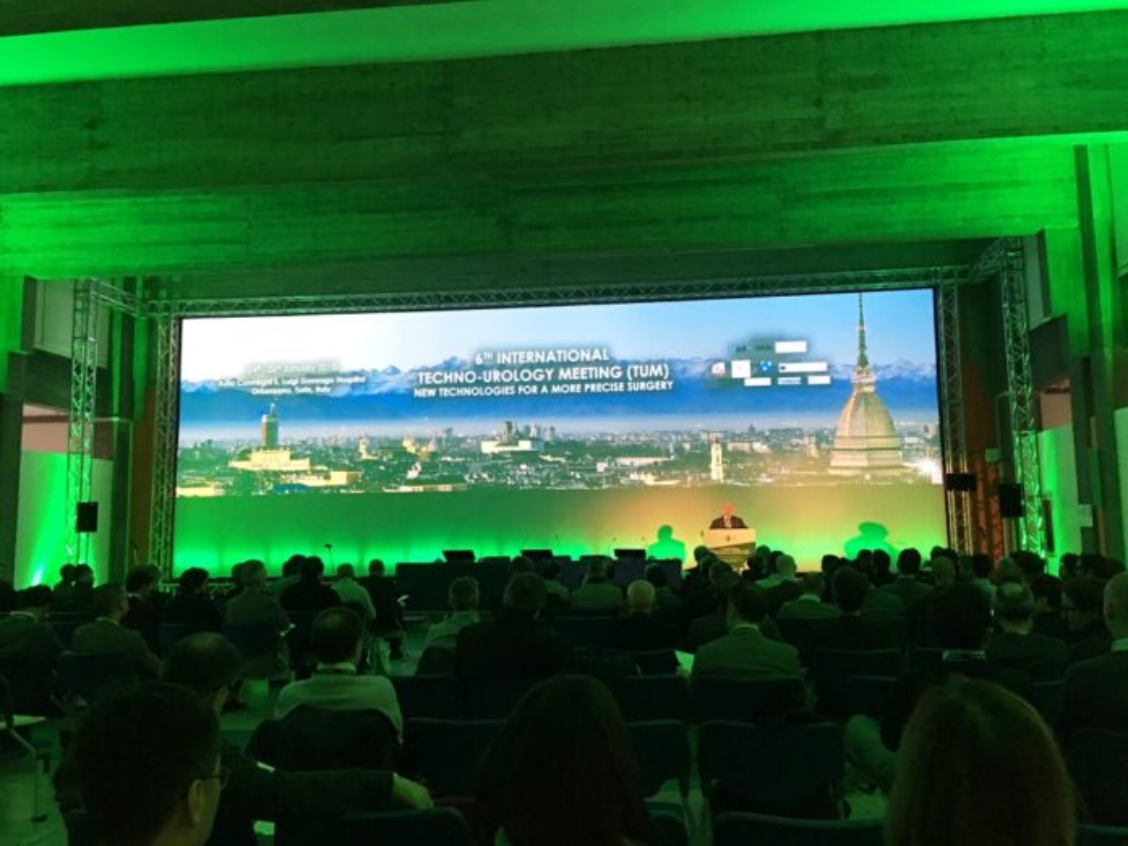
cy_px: 423
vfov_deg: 48.2
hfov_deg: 61.7
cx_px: 564
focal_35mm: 29
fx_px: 945
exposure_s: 1/10
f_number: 2.2
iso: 80
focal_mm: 4.15
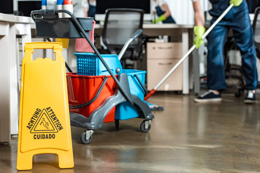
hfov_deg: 28.8
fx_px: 506
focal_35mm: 70
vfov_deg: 19.5
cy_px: 86
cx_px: 130
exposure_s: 1/200
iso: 400
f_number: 3.5
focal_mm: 70
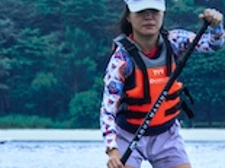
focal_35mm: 196
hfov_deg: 10.1
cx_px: 176
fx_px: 1272
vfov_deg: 7.5
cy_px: 216
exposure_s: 1/160
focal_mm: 35
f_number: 4.5
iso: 100
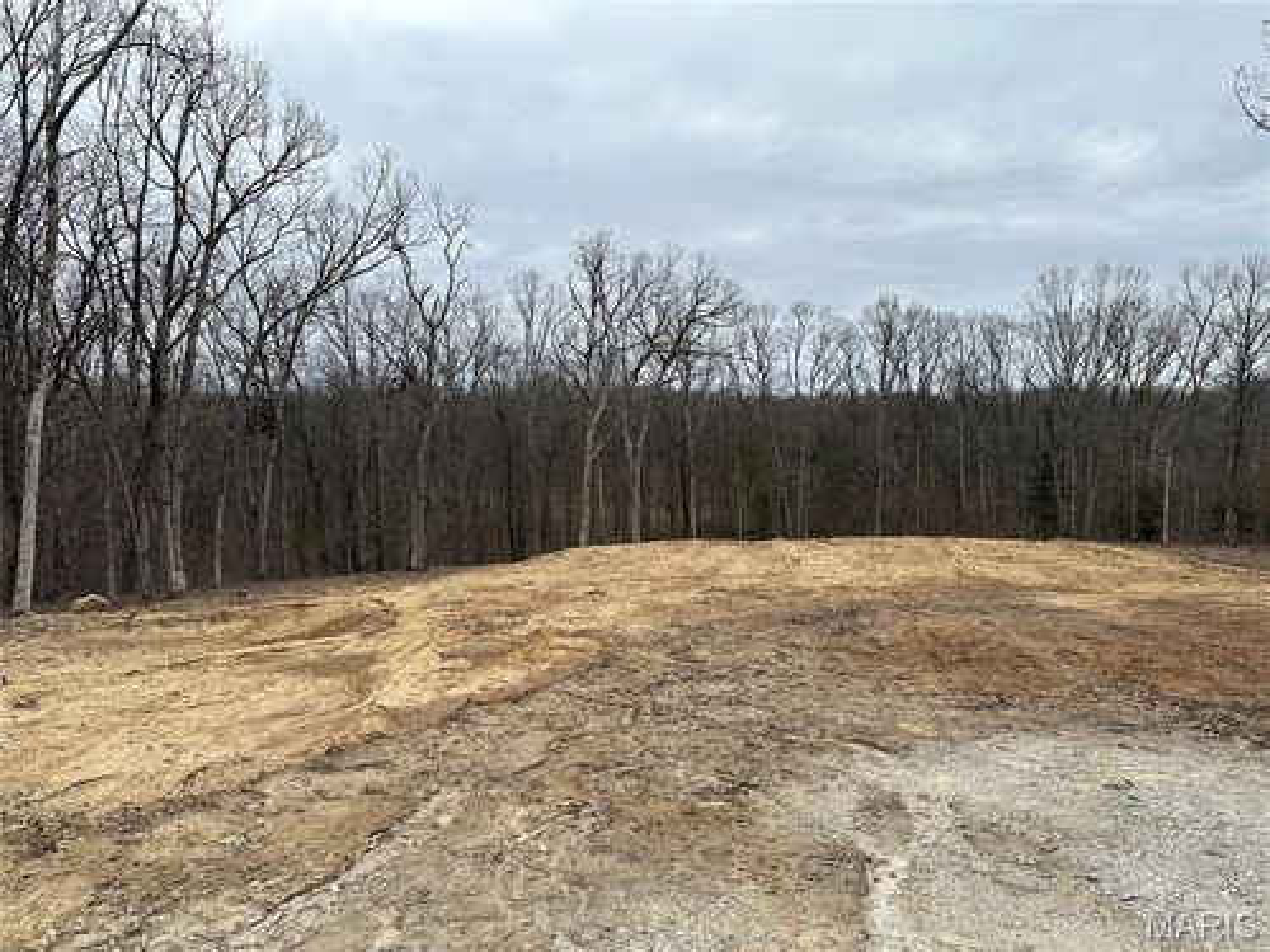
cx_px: 635
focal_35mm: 24
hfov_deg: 71.6
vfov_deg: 56.8
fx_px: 881
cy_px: 476
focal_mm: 6.86
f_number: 1.78
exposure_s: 1/2203
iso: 80
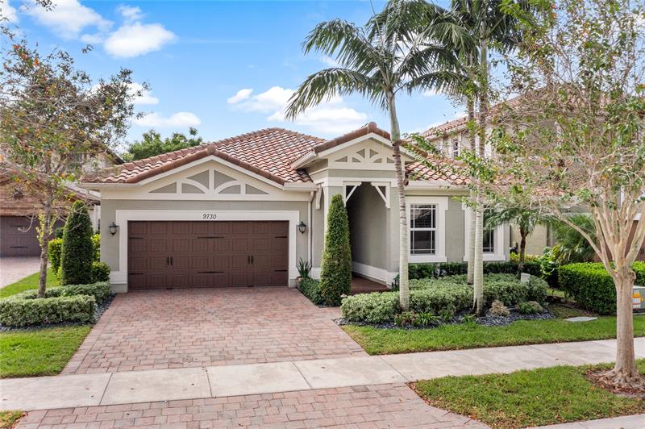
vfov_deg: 46.3
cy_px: 214
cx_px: 322
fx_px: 501
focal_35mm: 28
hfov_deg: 65.5
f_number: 2.8
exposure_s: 1/4000
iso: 400
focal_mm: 10.26
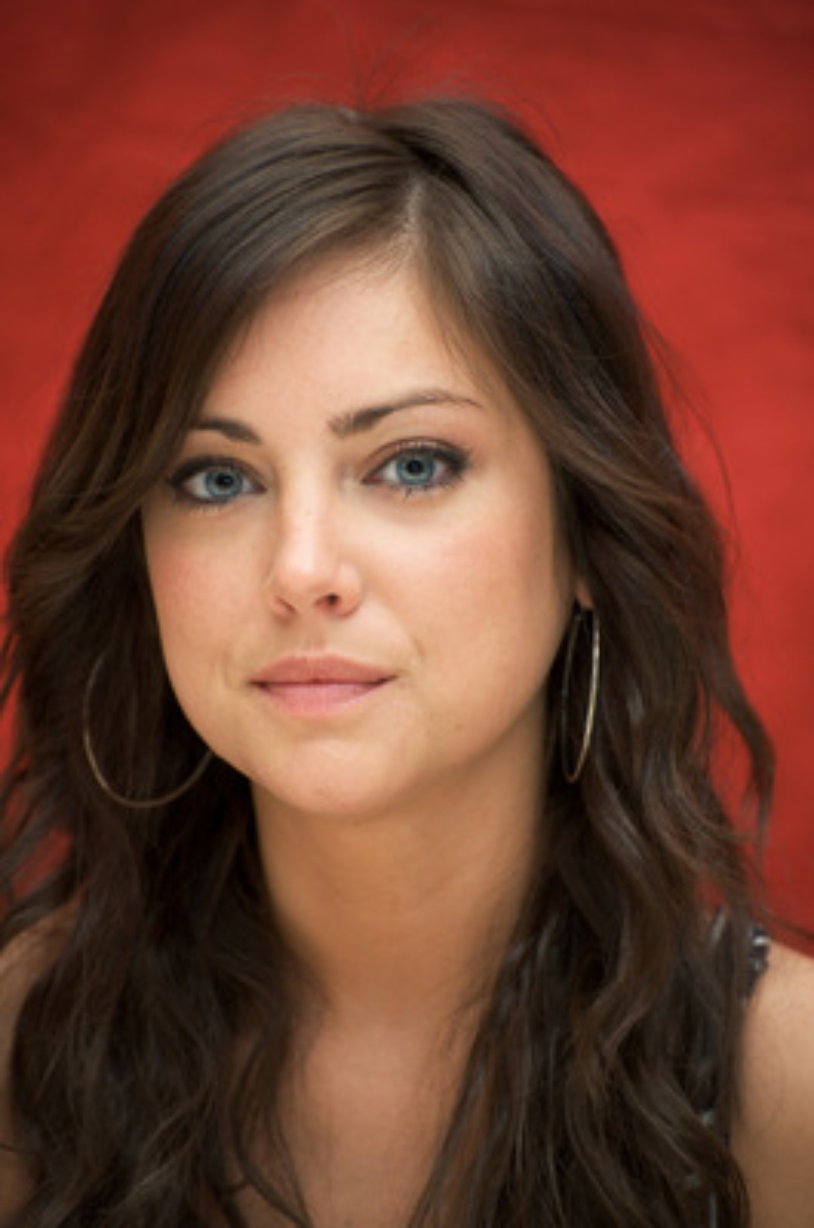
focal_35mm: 165
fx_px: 5620
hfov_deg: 8.3
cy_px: 614
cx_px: 407
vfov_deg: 12.5
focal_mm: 165
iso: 500
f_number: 5
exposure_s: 1/60
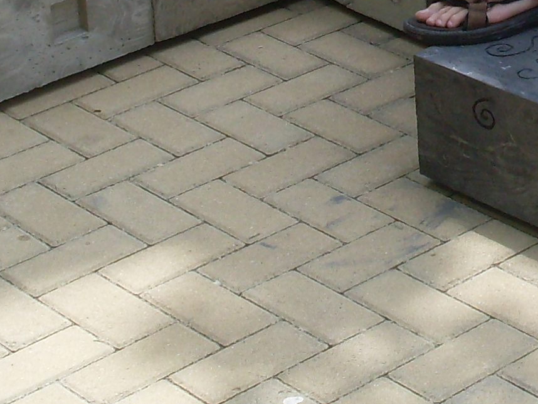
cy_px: -119
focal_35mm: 136
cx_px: 607
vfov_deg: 10.7
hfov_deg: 14.1
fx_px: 2114
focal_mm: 6.3
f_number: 8.4
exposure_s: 1/90
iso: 80
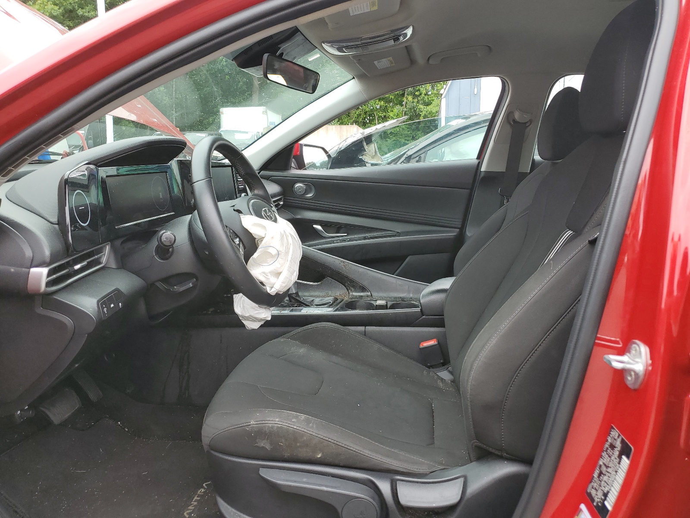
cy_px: 259
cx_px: 345
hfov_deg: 67.3
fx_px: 518
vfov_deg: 53.1
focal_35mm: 26
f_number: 1.5
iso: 50
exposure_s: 1/400
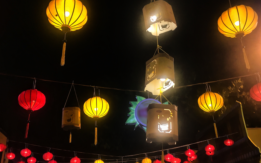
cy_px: 92
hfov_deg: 53.9
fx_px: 256
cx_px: 117
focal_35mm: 36
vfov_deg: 35.3
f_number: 2.2
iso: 32
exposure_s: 1/33
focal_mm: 4.15
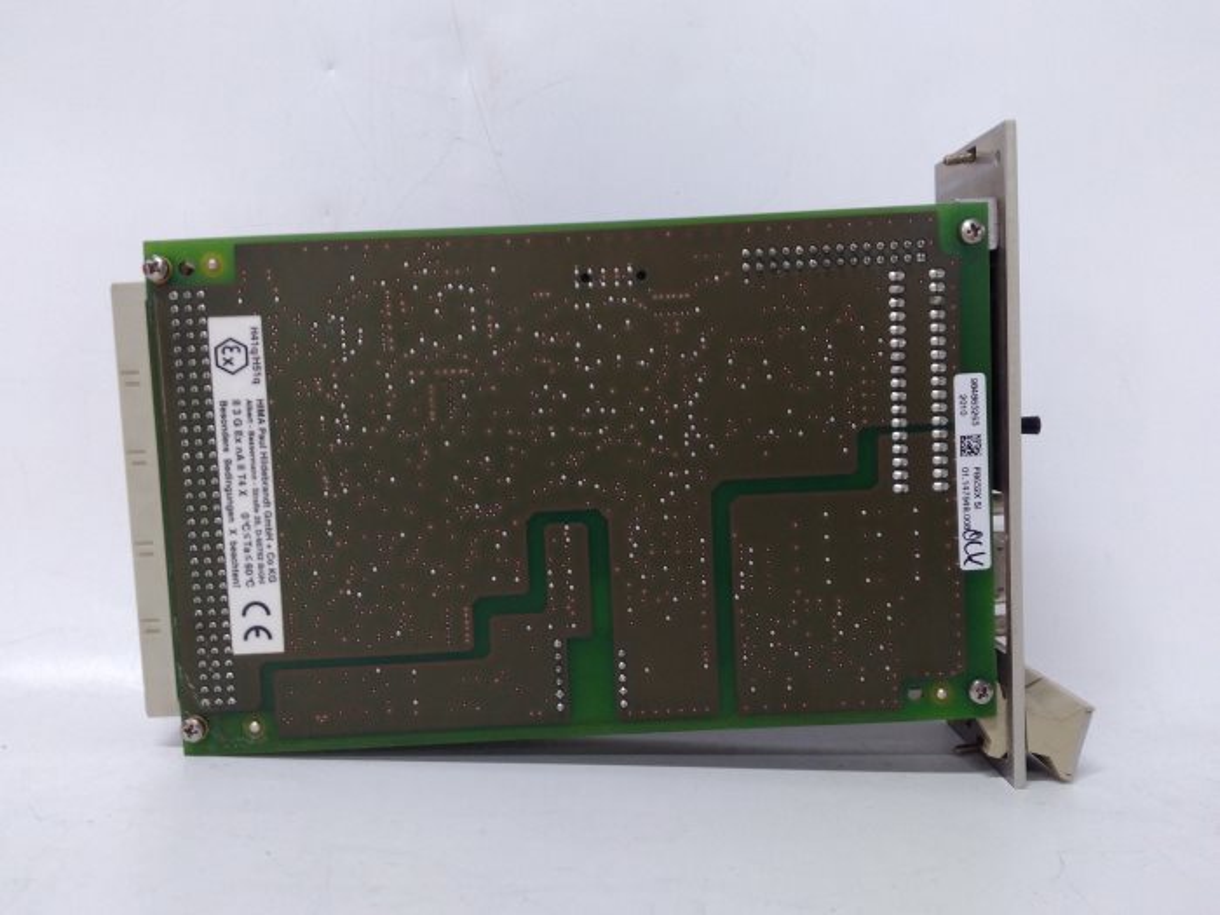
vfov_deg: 51.4
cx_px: 610
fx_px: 952
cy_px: 458
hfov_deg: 65.3
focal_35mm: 27
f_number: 2
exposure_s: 1/33
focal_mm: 3.79
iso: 253
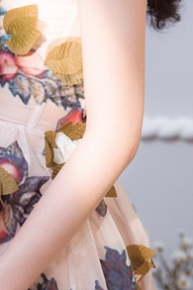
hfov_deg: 3.4
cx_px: 3
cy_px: 9
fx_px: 3220
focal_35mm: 400
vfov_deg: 5.1
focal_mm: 130
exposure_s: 1/100
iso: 200
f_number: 4
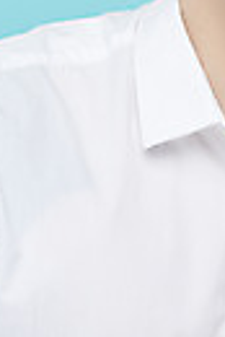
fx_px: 5741
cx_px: 203
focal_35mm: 614
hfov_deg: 2.2
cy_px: -130
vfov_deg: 3.3
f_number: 8
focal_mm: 200
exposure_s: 1/125
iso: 64
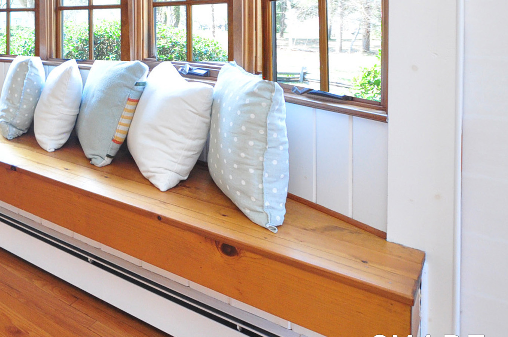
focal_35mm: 32
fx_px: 451
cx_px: -8
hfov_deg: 47.8
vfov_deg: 37.0
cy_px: 4
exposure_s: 1/40
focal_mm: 10
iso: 1000
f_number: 5
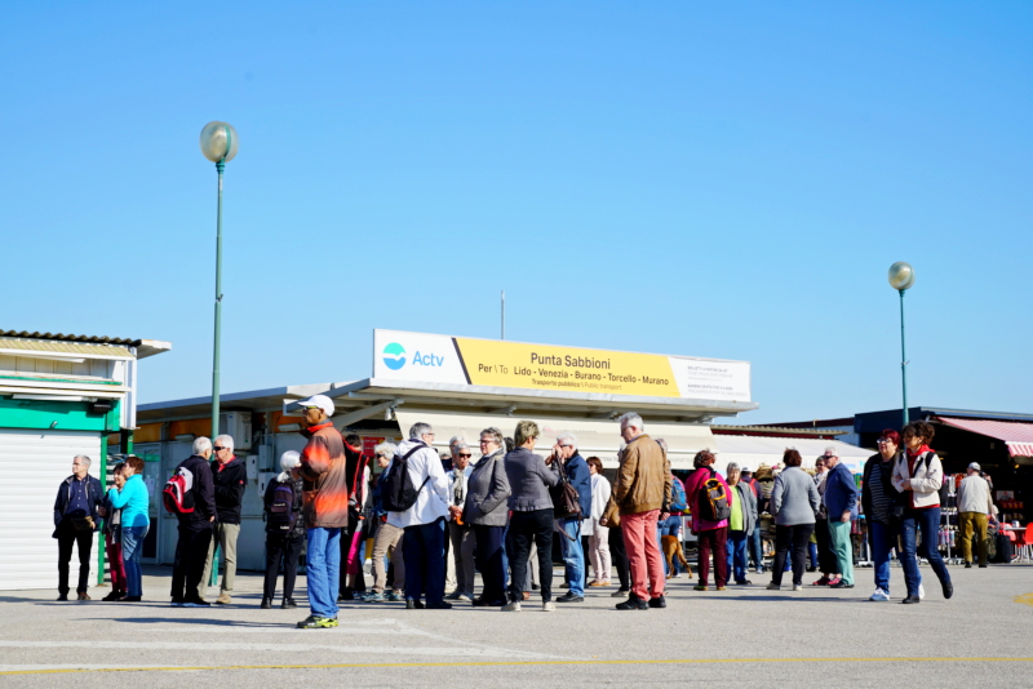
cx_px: 516
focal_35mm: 50
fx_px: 1435
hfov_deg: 39.6
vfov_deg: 27.0
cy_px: 344
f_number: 10
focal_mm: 50
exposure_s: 1/250
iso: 100
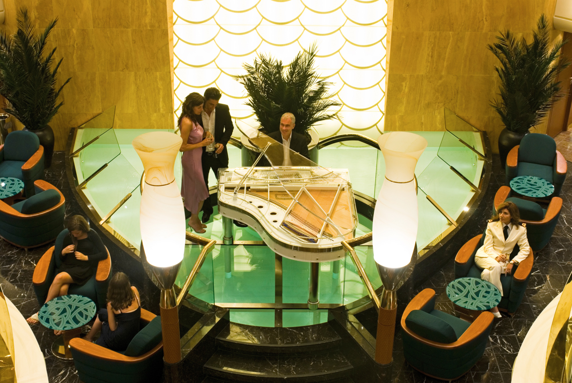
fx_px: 907
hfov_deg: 35.0
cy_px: 192
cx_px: 286
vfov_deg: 23.8
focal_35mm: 57
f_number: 9
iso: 125
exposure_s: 1/4
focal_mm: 38
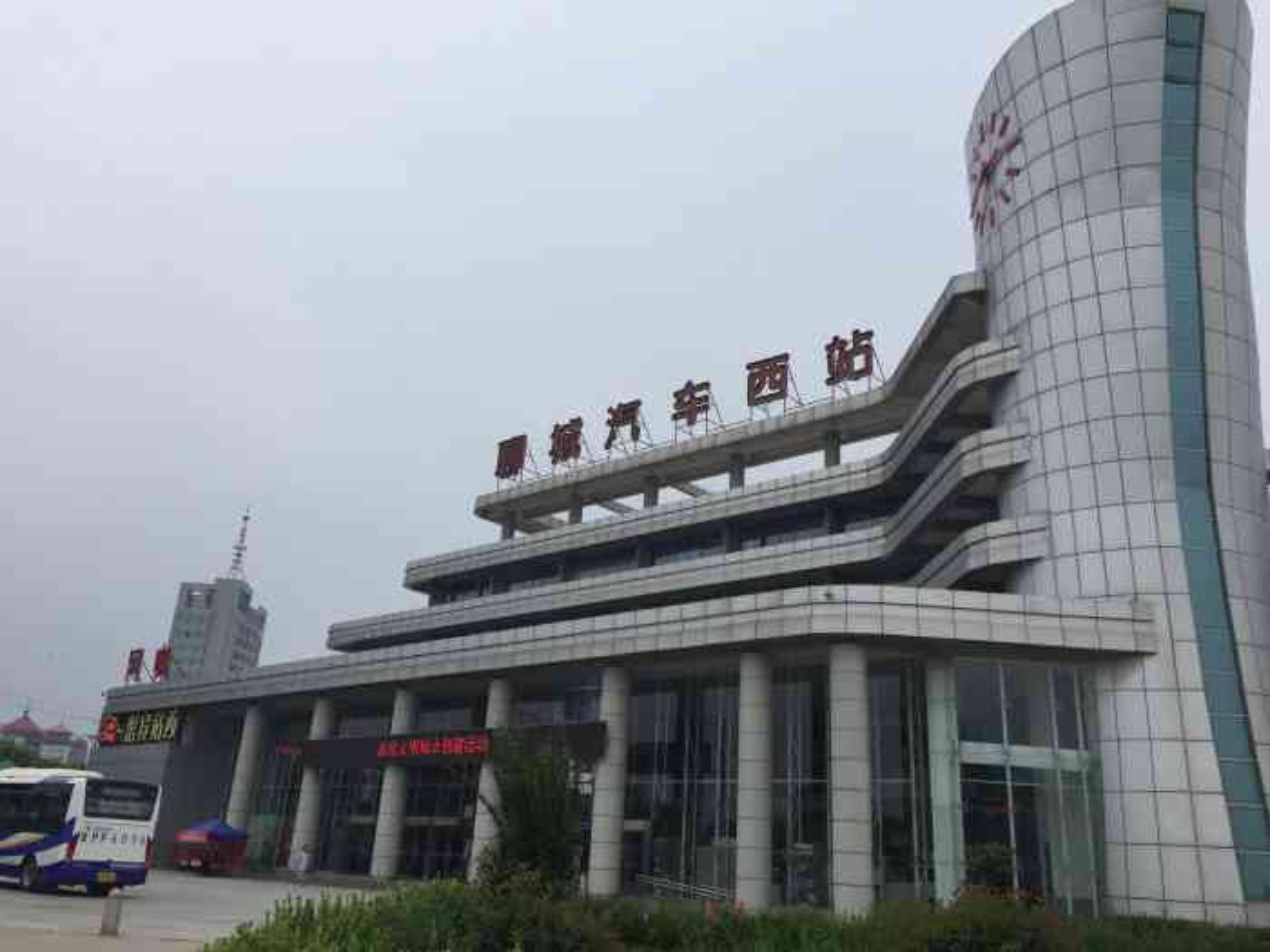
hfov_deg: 61.7
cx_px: 635
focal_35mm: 29
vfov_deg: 48.2
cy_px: 476
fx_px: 1064
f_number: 2.2
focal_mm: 4.15
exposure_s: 1/2083
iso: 32
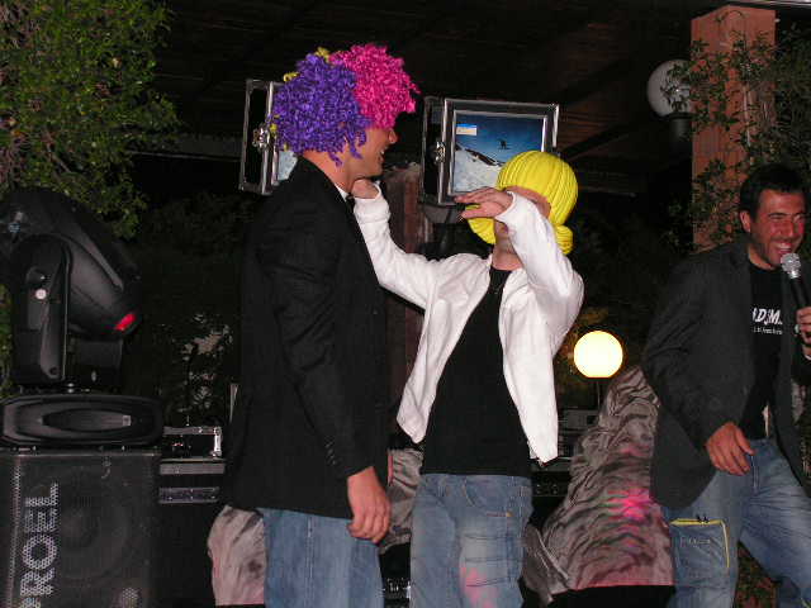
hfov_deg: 28.6
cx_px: 406
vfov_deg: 21.6
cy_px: 304
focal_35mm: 68
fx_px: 1593
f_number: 3.3
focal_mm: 11.4
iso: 200
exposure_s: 1/80
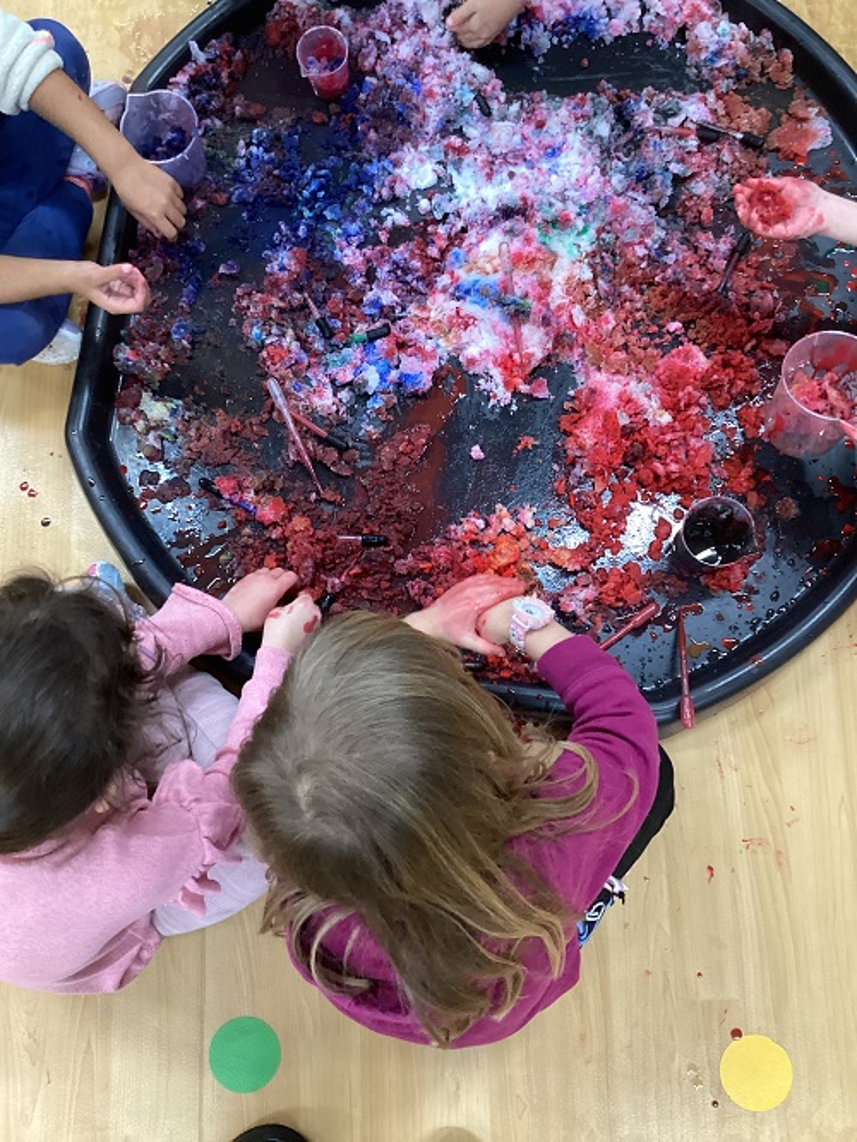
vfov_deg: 58.3
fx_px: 1023
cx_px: 428
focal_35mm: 31
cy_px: 571
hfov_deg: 45.5
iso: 250
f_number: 2.4
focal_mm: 3.3
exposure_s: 1/60
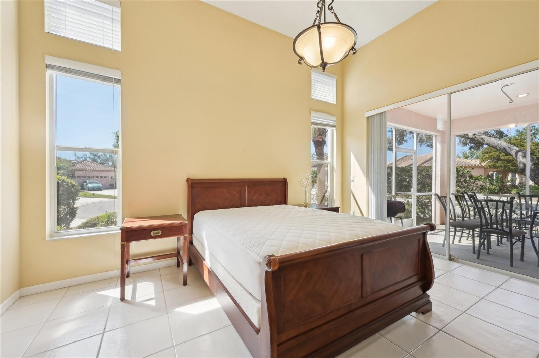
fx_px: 209
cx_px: 270
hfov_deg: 104.3
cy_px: 179
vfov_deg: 81.1
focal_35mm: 14
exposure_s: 1/160
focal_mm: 14
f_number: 8
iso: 400
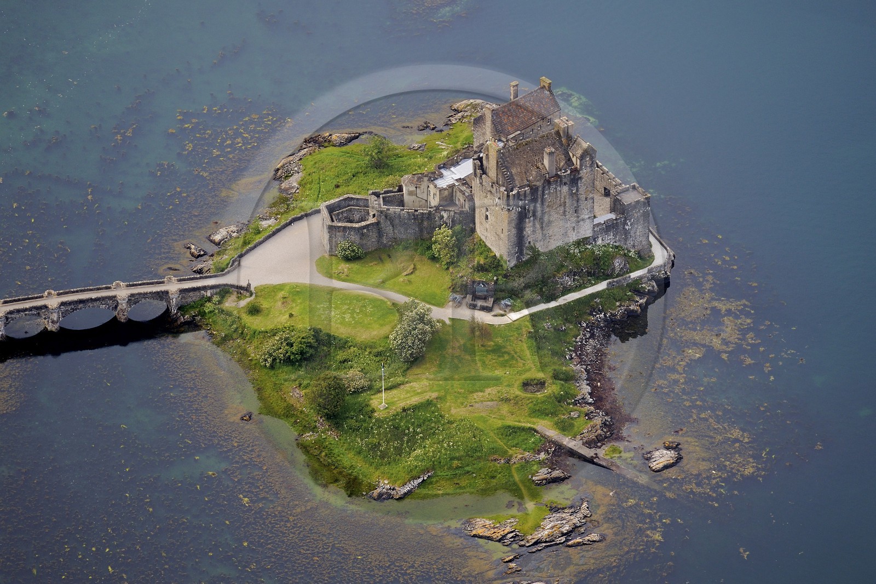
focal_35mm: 200
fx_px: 4865
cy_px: 292
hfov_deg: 10.3
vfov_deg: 6.9
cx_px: 438
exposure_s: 1/800
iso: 200
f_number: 3.5
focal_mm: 200
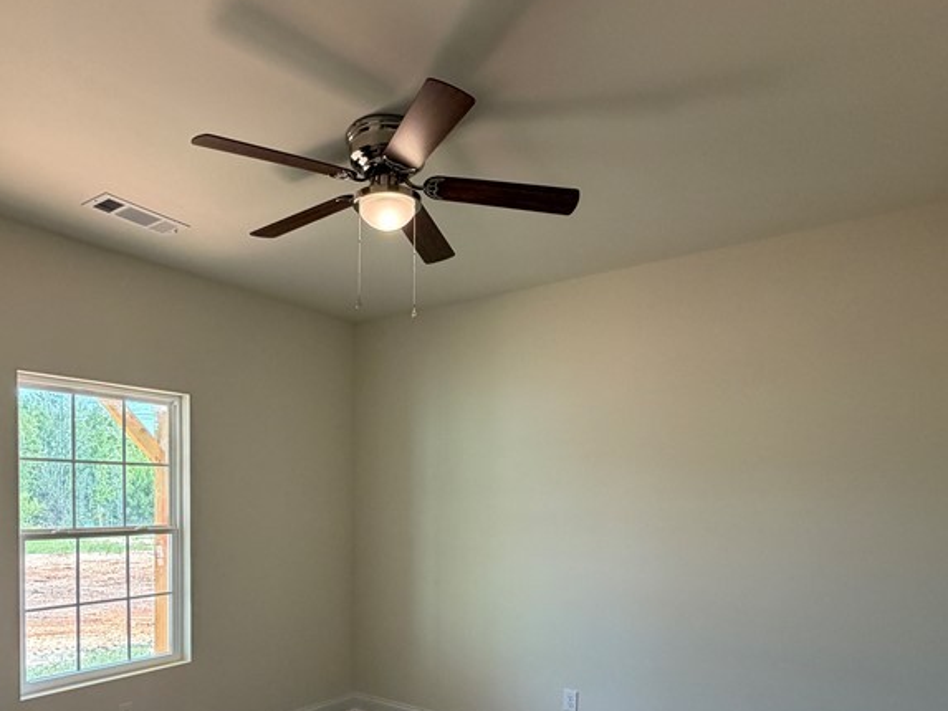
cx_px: 424
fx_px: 685
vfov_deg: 53.0
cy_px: 511
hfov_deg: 69.2
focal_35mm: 25
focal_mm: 2.22
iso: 200
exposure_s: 1/120
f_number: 2.2
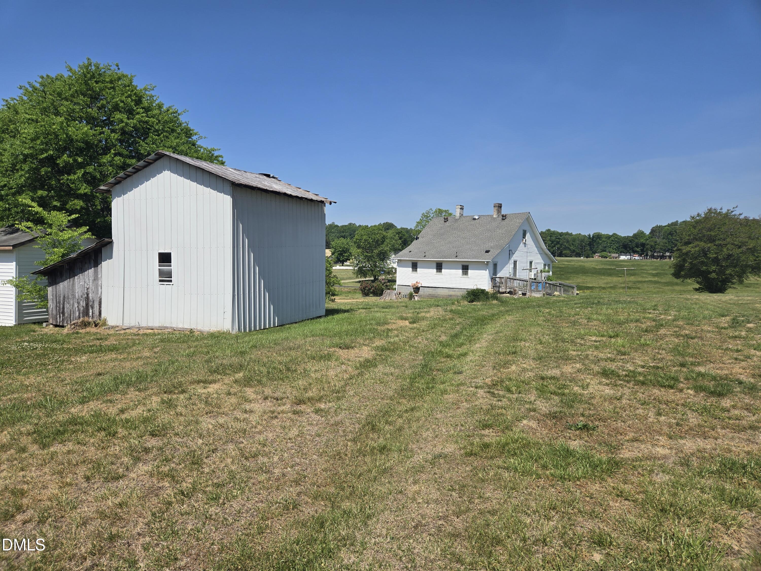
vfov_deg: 58.9
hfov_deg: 73.9
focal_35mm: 23
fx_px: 506
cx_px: 380
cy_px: 286
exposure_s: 1/2730
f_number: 1.8
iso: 25
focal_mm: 5.4
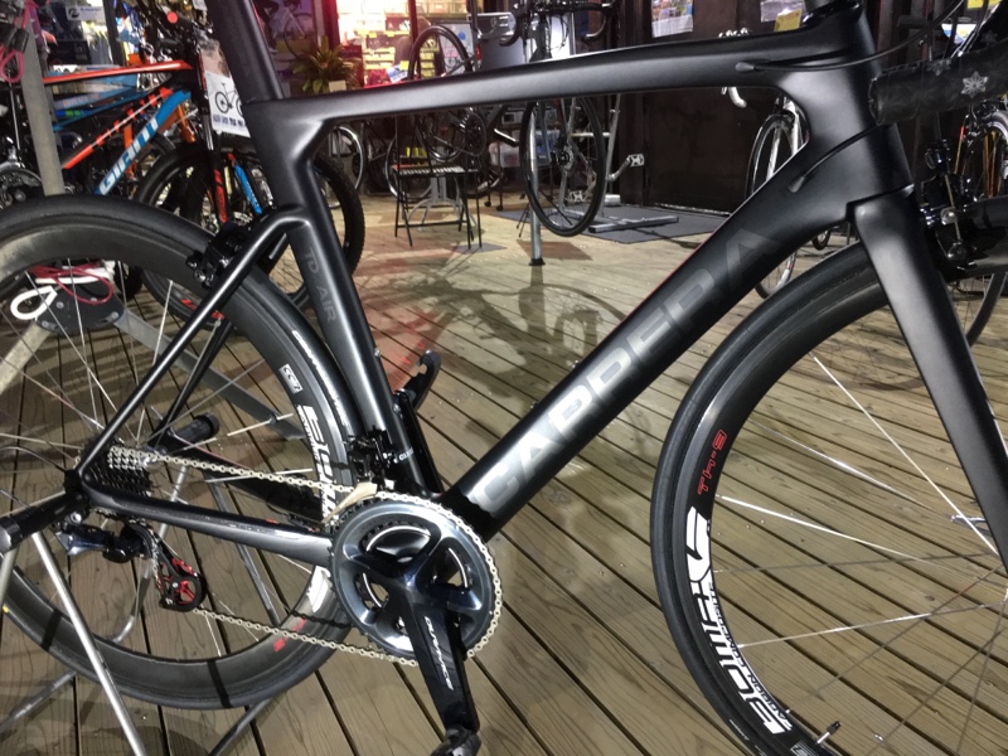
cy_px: 378
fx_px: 844
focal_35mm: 29
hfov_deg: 61.7
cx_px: 504
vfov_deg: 48.2
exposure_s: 1/17
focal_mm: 4.15
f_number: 2.2
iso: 200
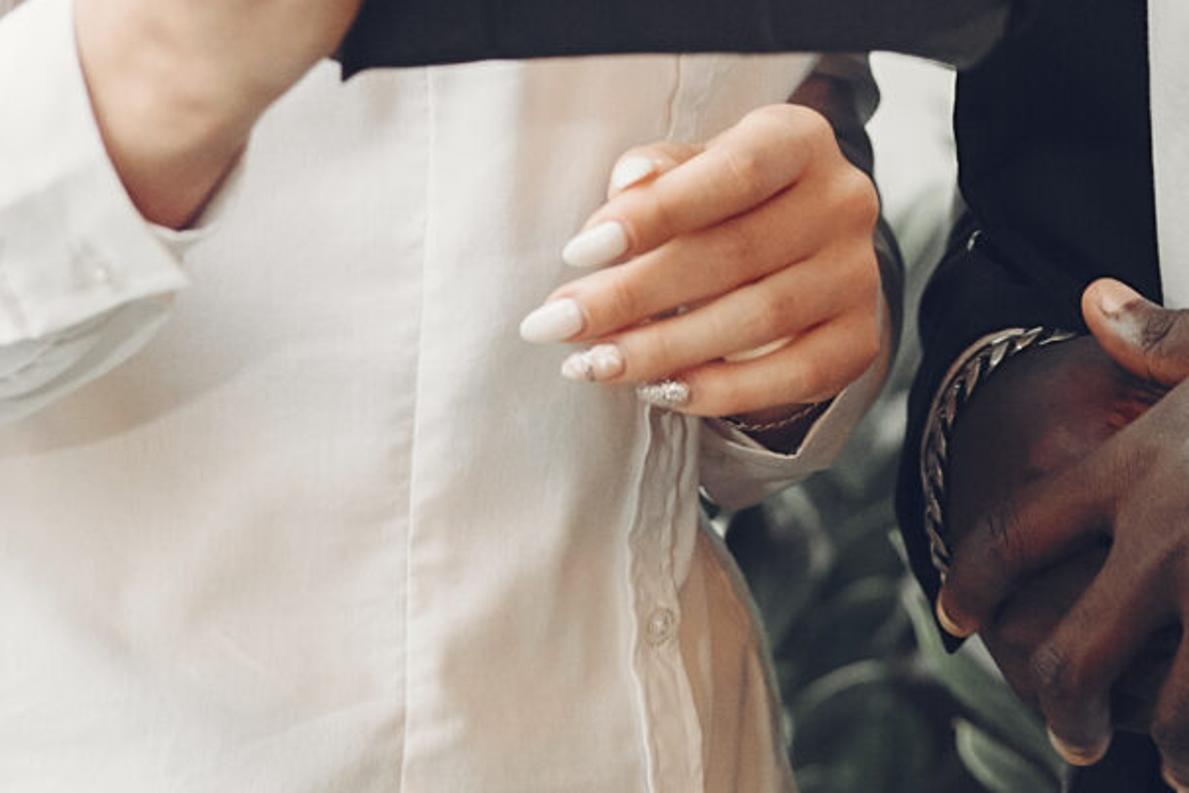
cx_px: 754
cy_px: -546
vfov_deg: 3.8
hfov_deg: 5.7
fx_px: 11892
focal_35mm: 360
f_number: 2.5
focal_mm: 85
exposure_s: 1/320
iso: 800
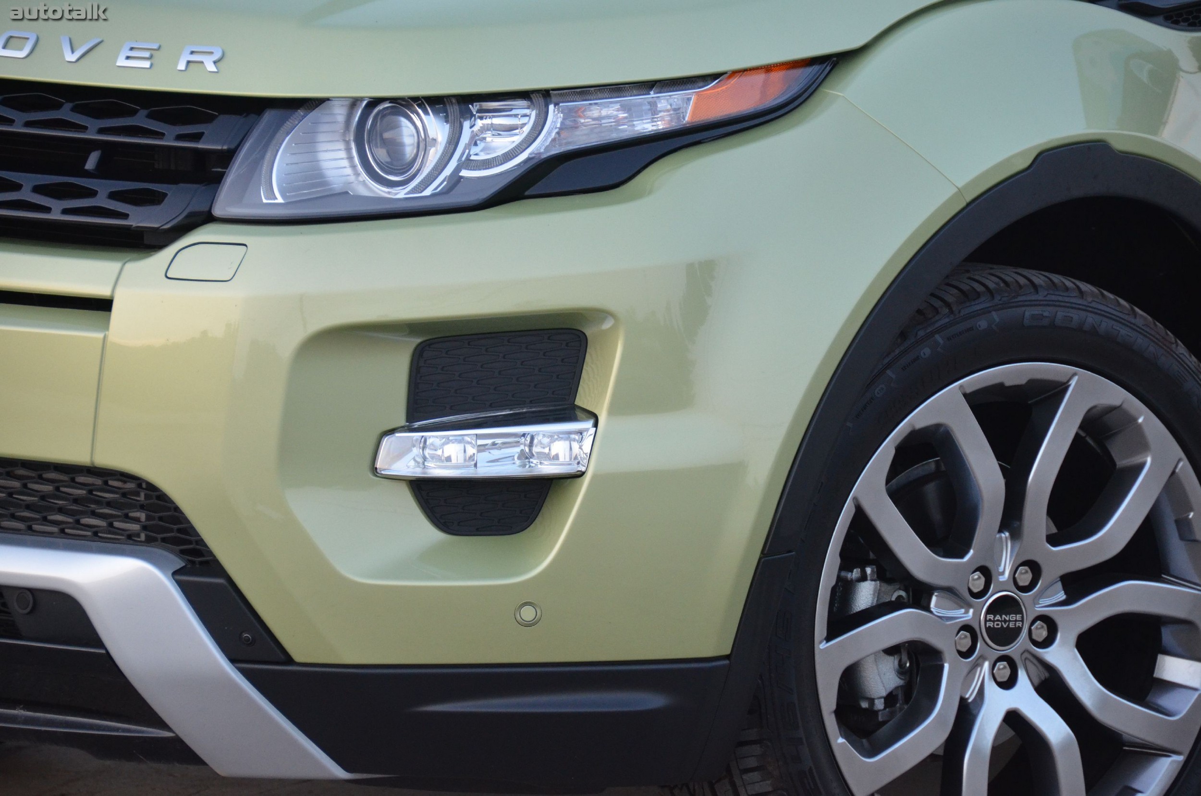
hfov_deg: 9.2
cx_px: 600
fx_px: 7491
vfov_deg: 6.1
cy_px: 398
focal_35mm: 225
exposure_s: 1/250
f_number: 5.6
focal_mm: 150
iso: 1600
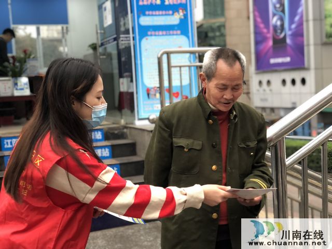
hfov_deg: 36.8
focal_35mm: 52
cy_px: 124
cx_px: 166
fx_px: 499
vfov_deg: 28.0
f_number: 2.4
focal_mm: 6
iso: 100
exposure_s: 1/30
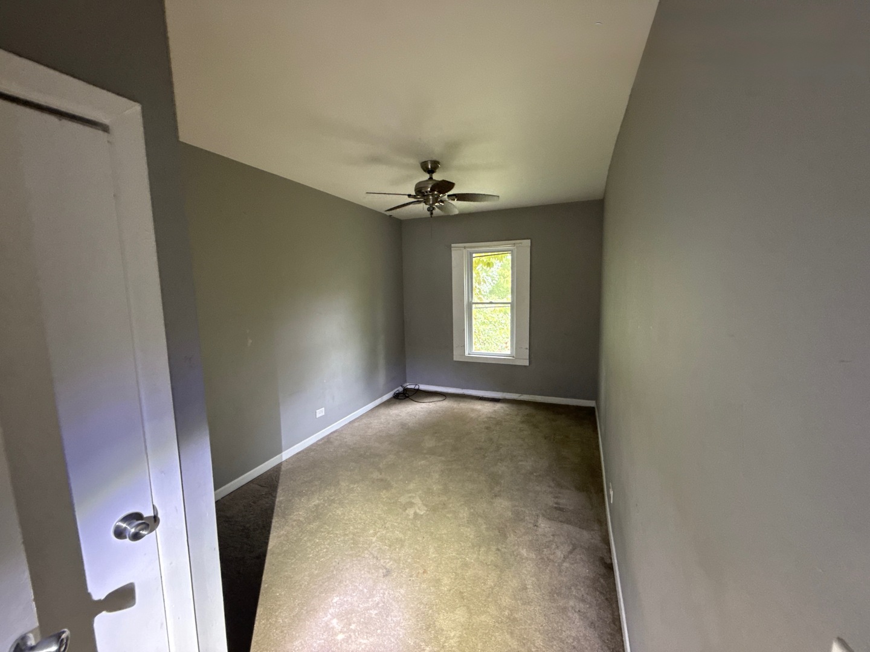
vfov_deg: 85.7
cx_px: 435
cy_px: 326
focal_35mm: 14
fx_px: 352
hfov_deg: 102.1
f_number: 2.2
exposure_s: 1/60
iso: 1250
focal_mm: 2.22
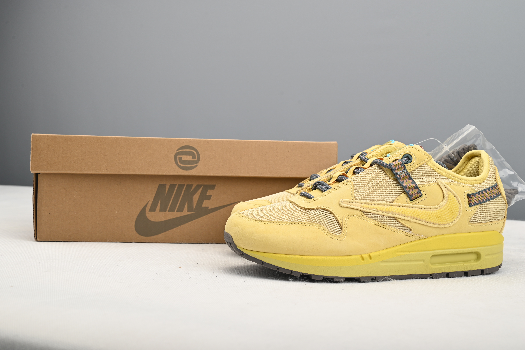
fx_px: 671
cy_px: 175
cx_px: 262
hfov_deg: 42.7
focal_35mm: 46
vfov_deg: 29.3
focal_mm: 46
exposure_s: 1/200
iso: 100
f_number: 11
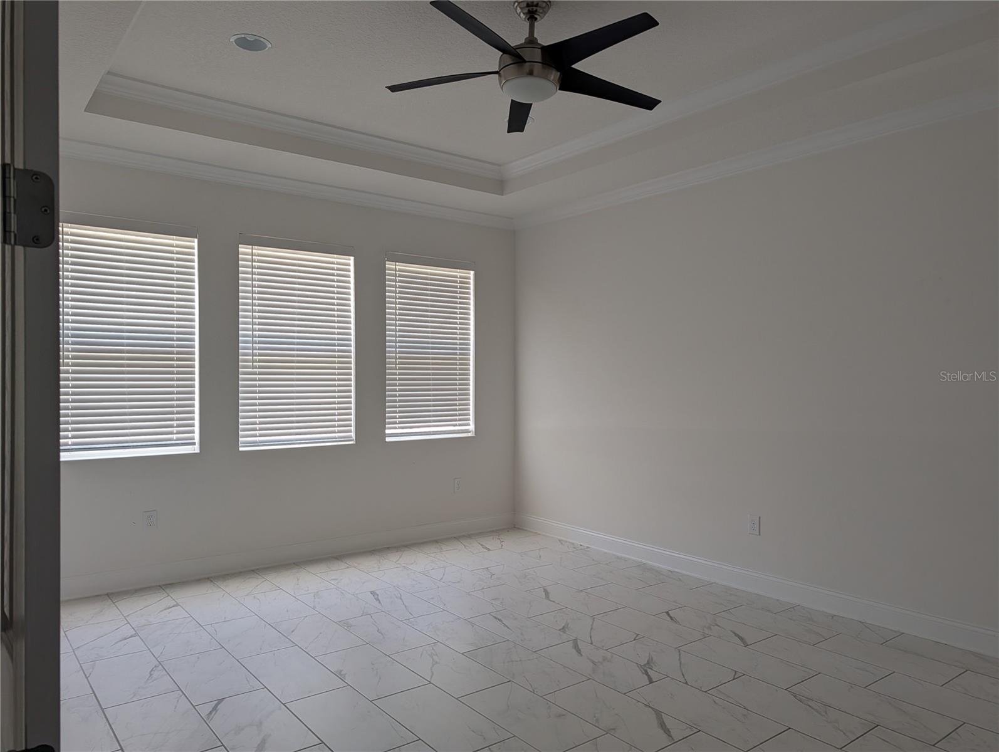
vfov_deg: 56.9
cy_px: 376
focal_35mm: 24
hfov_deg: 71.5
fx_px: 694
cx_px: 500
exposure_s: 1/139
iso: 165
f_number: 1.68
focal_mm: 6.9
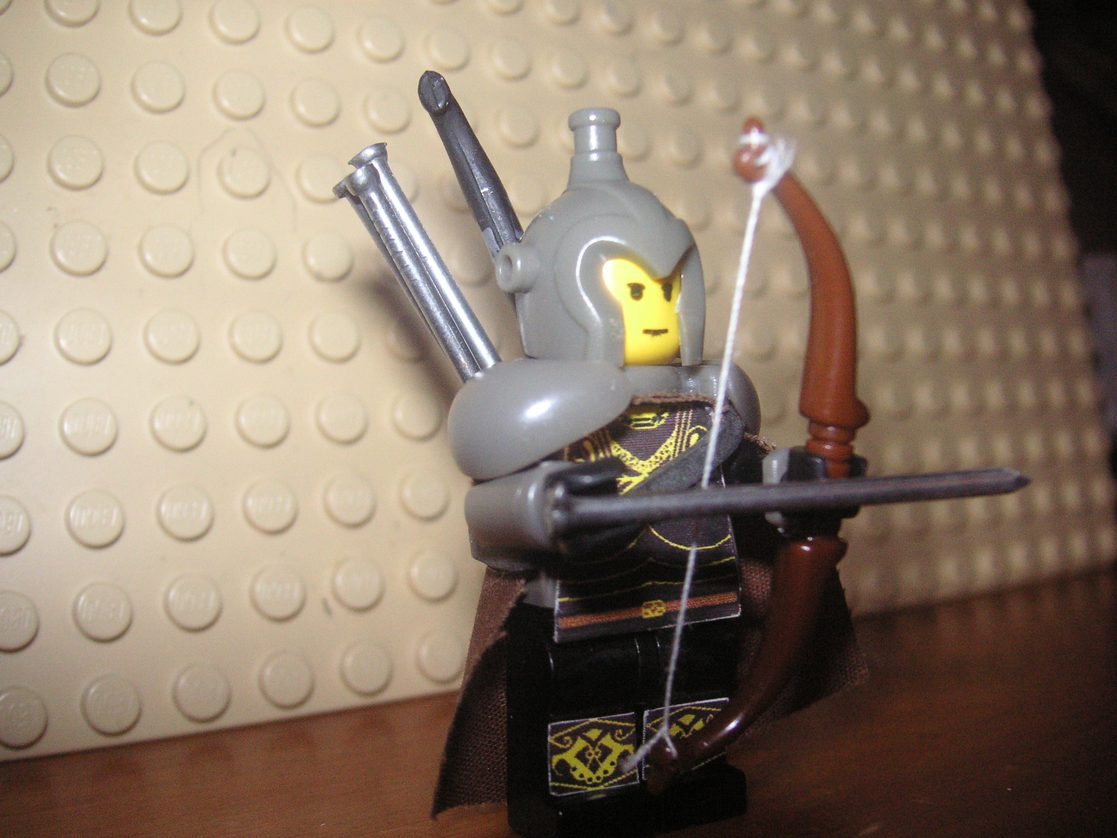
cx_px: 558
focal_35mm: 37
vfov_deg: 38.7
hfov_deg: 50.1
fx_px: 1194
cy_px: 419
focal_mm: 6.1
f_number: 6.7
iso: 160
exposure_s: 1/45
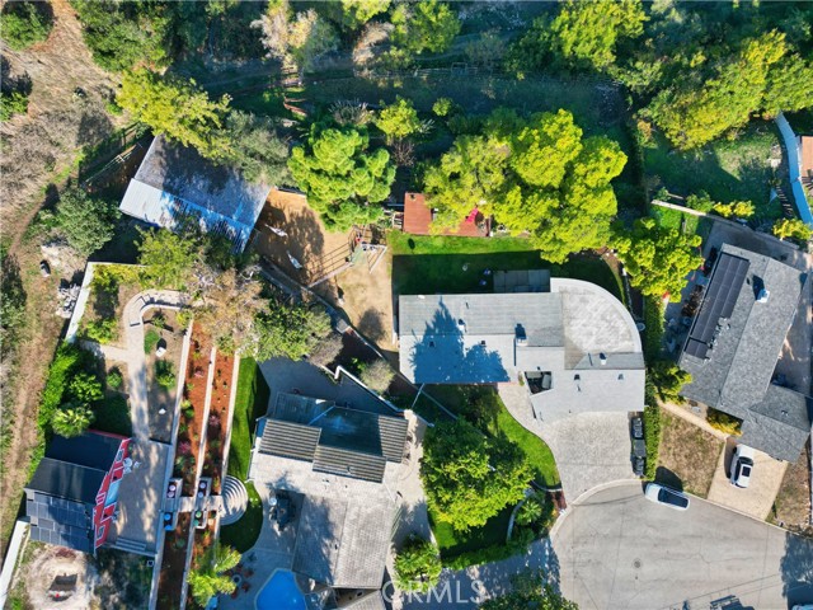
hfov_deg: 71.6
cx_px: 406
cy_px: 305
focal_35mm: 24
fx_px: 564
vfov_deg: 56.8
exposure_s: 1/1000
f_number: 1.7
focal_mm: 6.72
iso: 120
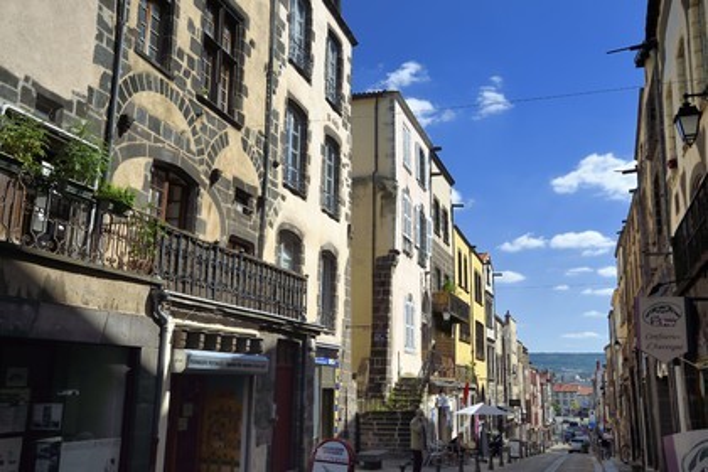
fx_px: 708
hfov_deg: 53.1
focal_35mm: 36
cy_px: 236
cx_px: 354
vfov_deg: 36.9
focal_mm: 36
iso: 200
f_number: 16
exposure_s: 1/250
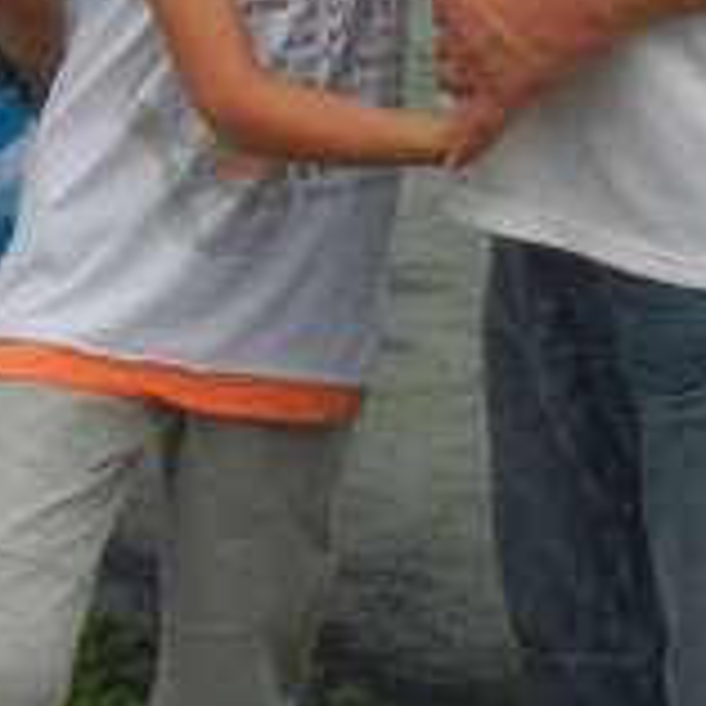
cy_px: -324
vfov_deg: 9.8
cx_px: 432
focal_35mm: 173
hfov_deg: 10.1
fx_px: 3992
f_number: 3.5
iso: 160
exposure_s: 1/767
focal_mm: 5.4
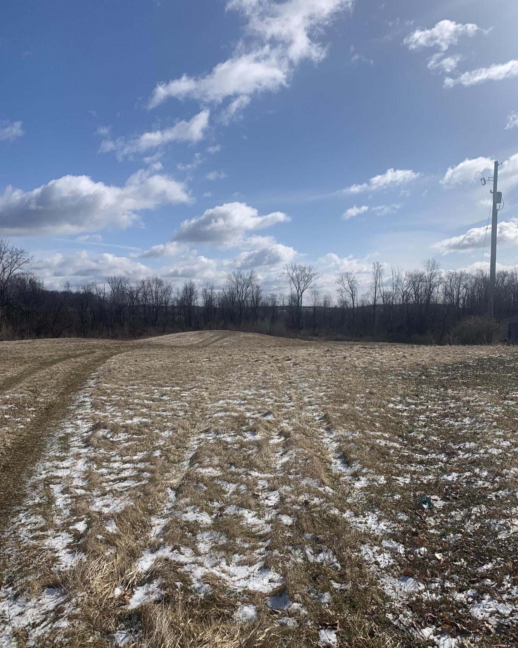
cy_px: 346
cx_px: 260
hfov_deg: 51.5
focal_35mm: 28
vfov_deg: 62.2
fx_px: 537
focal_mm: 4.25
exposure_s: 1/5128
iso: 25
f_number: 1.8
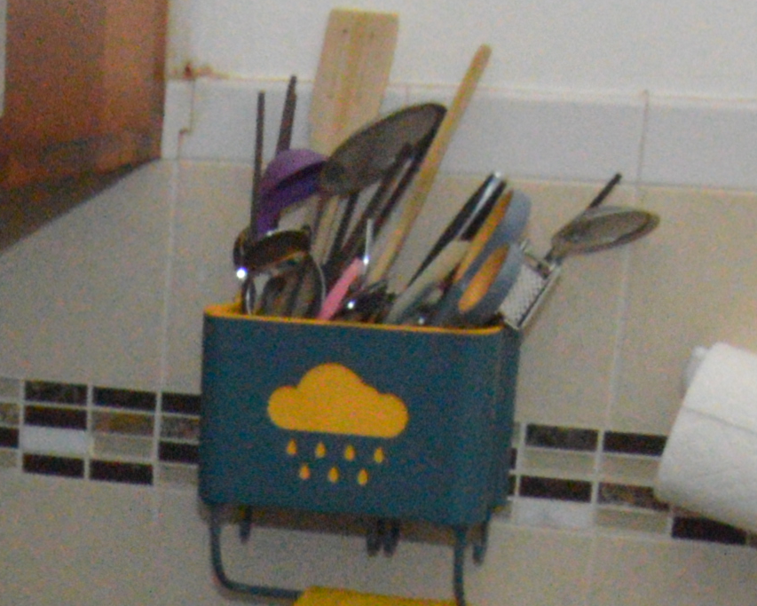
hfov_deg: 15.5
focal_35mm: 119
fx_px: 2667
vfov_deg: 11.7
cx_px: -182
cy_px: 1177
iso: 3200
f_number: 10
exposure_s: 1/60
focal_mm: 12
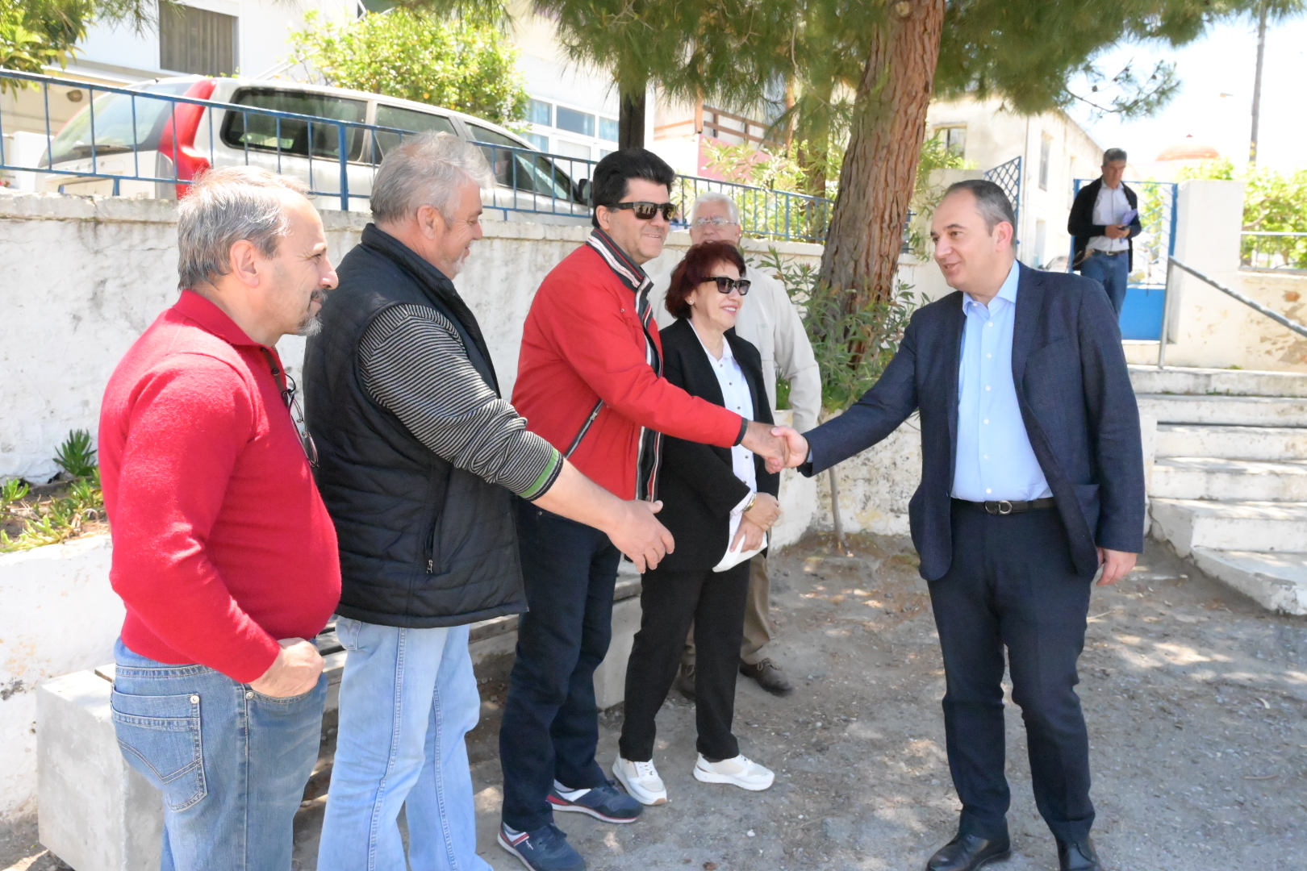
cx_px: 654
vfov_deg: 46.4
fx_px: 1016
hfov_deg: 65.5
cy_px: 436
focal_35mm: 28
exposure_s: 1/8000
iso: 28800
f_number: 8
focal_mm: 28
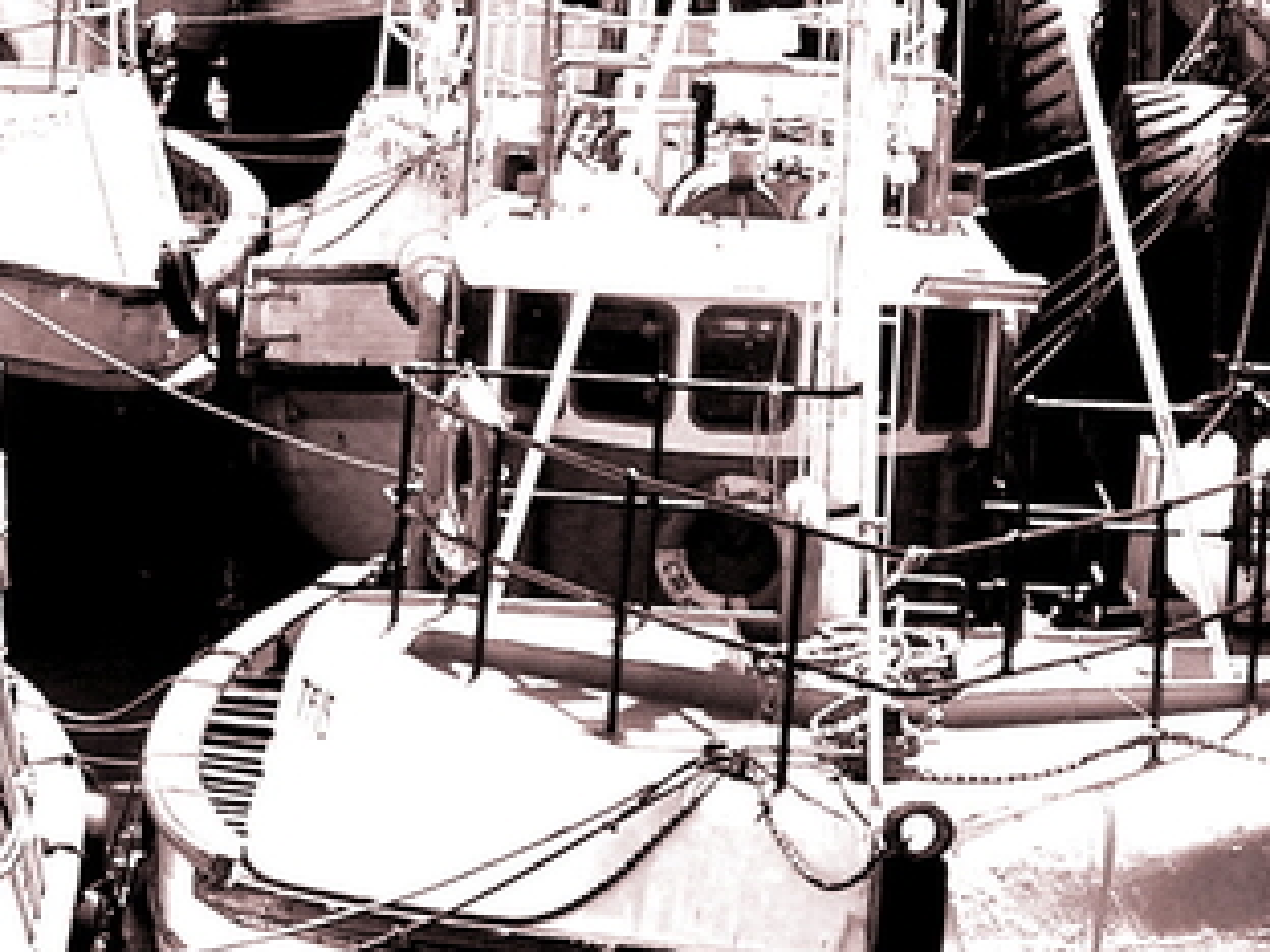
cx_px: 431
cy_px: 639
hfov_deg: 8.5
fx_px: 8548
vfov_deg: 6.4
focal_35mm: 233
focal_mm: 13.7
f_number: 4.2
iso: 50
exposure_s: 1/335
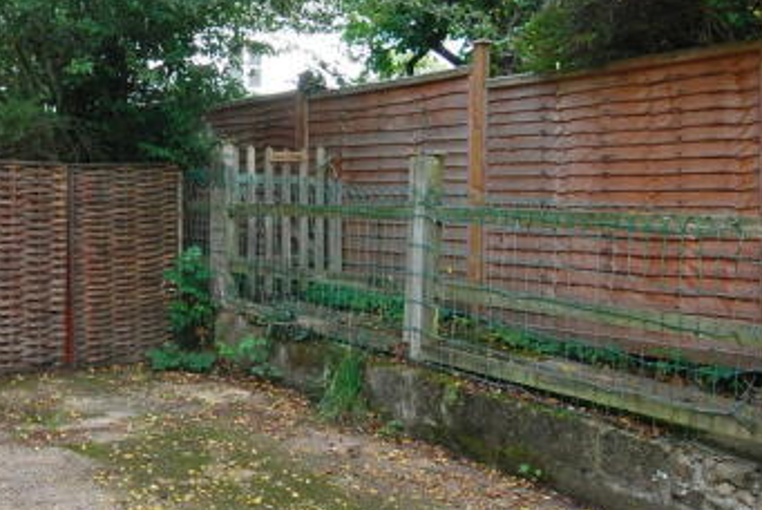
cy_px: 216
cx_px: 235
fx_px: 953
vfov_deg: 29.9
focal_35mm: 45
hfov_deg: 42.8
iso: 200
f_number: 8
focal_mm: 10
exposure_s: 1/80
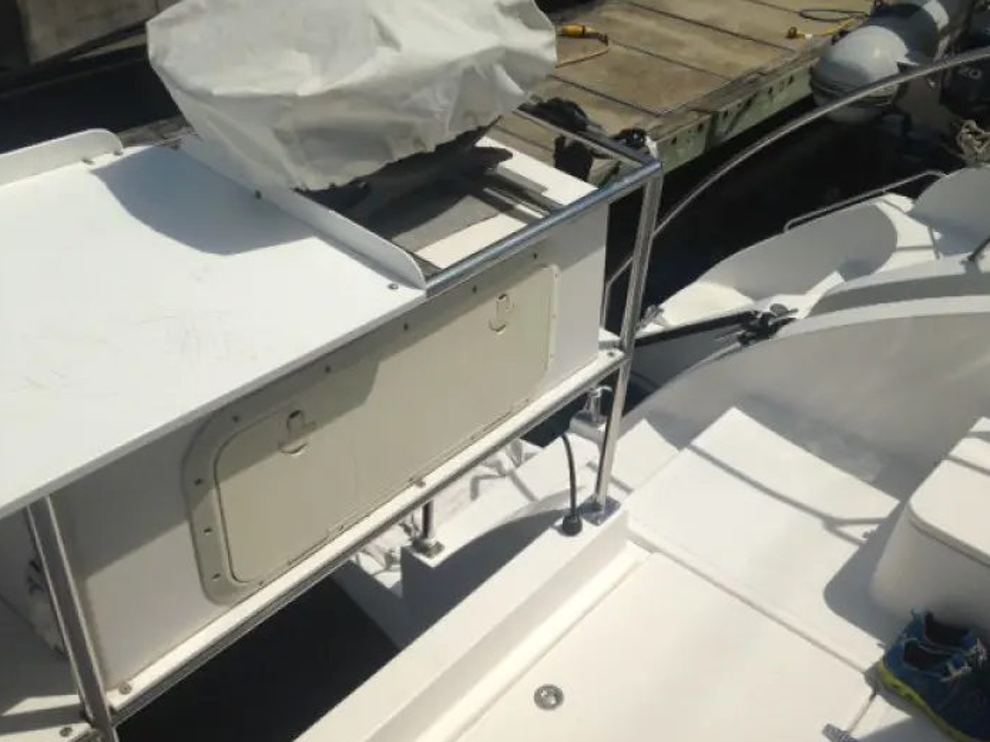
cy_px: 382
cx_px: 563
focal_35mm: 38
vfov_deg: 37.7
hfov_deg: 48.8
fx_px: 1087
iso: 50
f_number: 2.4
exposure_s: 1/6024
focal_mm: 4.12
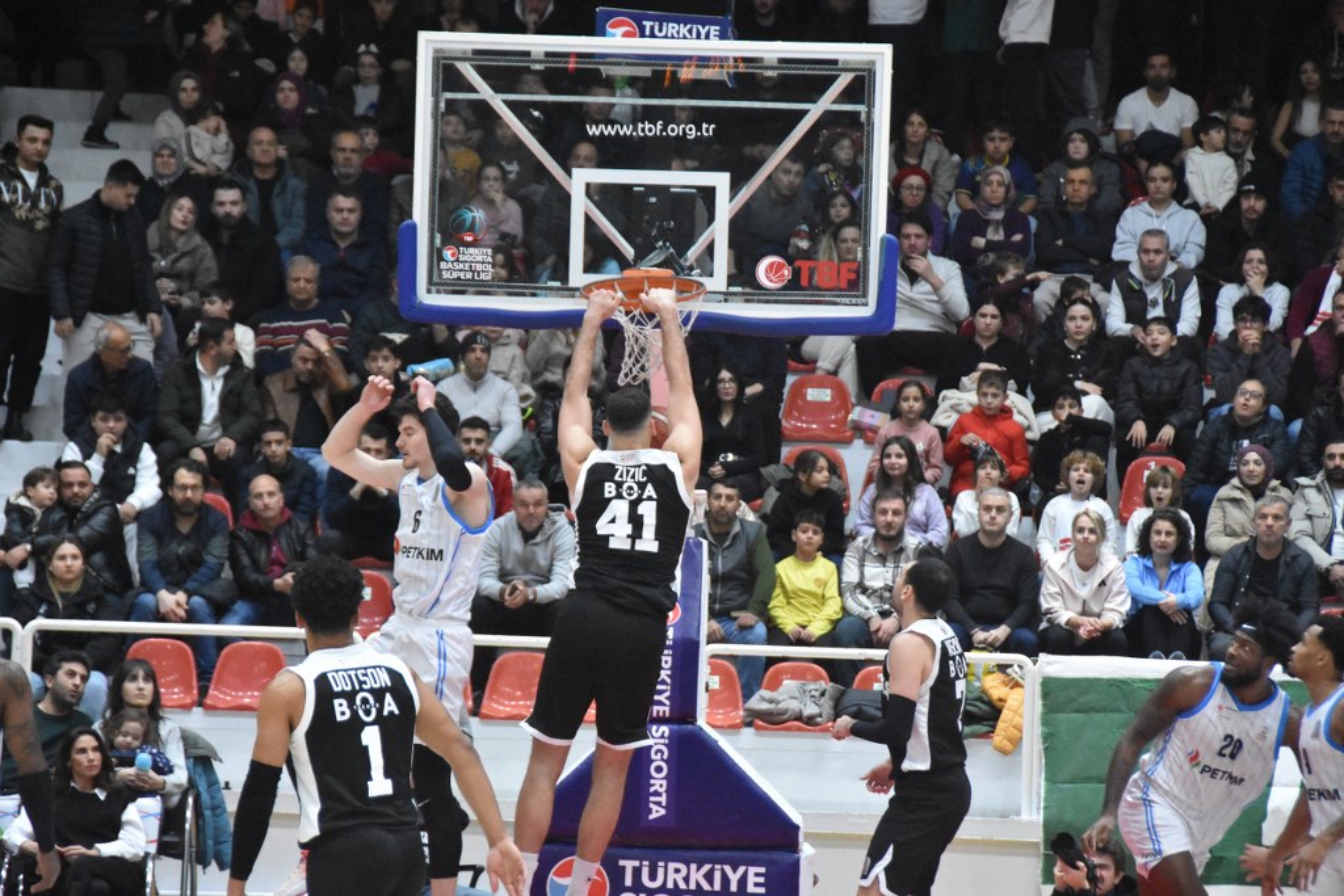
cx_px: 672
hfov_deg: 10.2
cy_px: 448
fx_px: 7561
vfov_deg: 6.8
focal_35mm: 202
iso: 10000
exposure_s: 1/800
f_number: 5.6
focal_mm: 135
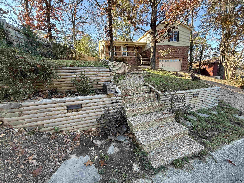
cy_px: 92
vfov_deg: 85.7
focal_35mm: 14
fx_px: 99
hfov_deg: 102.1
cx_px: 122
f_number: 2.2
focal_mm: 2.22
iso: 64
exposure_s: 1/99
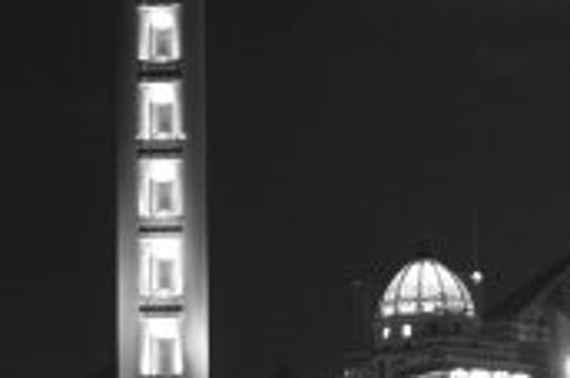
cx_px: 159
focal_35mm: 197
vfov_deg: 6.9
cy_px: -46
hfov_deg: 10.4
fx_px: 3113
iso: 320
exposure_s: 1/5
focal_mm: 22
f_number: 4
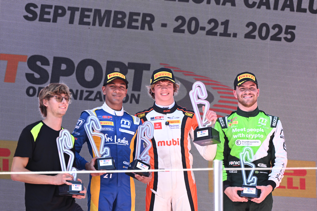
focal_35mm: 300
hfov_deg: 6.9
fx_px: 2641
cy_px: 106
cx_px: 158
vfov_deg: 4.6
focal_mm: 200
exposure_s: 1/640
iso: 640
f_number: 2.8
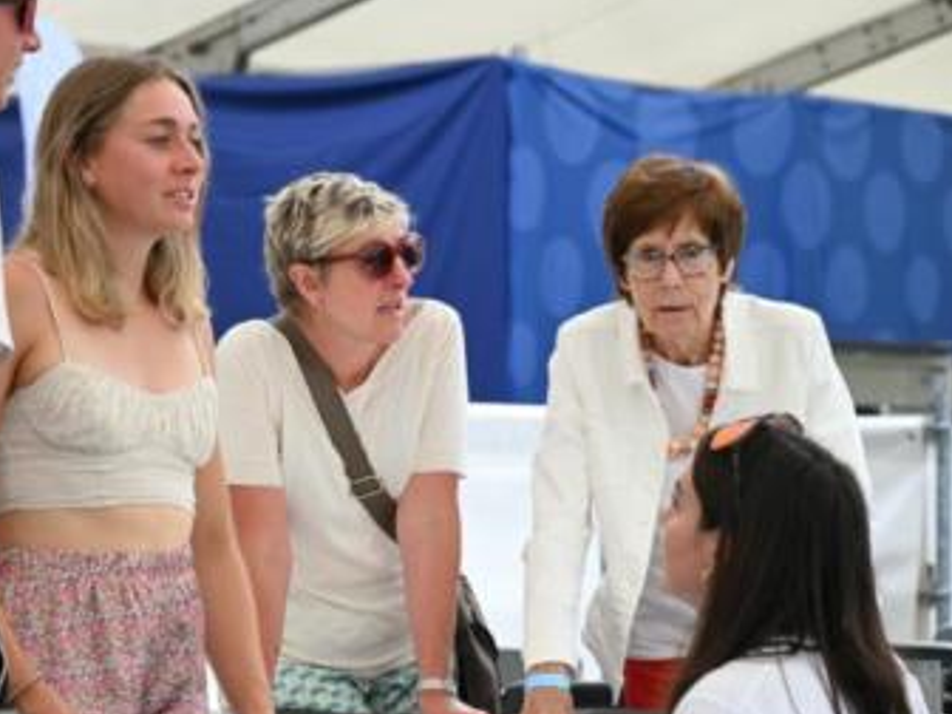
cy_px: 360
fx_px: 4923
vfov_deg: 8.3
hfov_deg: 11.0
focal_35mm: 179
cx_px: 314
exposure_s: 1/160
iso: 400
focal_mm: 125
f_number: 6.3
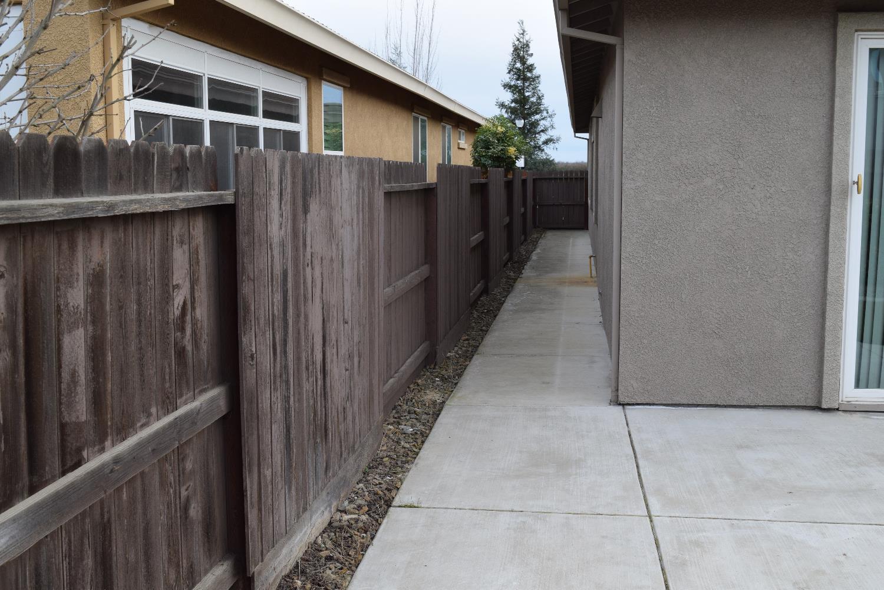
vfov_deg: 34.2
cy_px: 295
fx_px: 958
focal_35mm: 39
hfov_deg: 49.6
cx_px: 442
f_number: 8
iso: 400
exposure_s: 1/250
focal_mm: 26
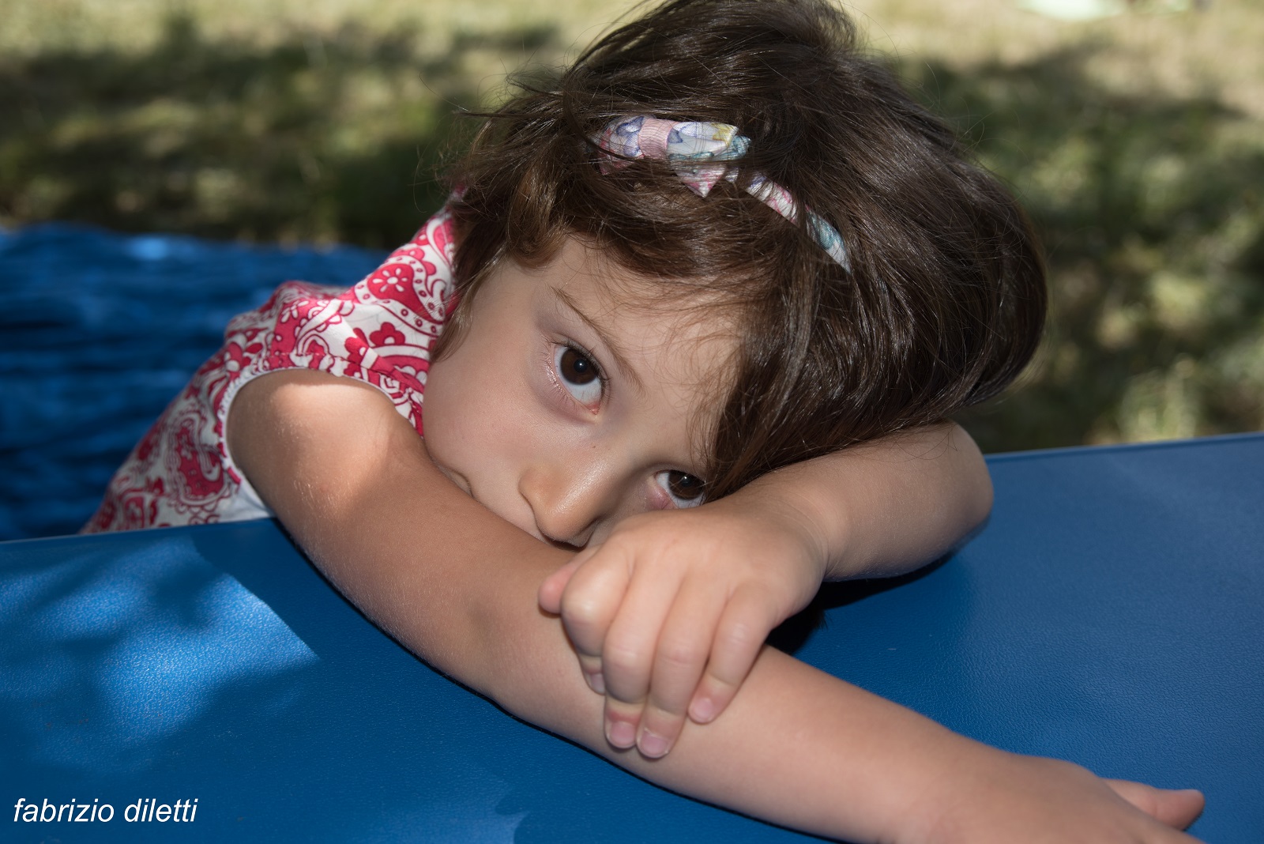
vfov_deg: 29.3
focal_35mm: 46
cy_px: 422
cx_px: 632
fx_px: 1616
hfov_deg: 42.7
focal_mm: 46
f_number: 6.3
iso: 100
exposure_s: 1/250
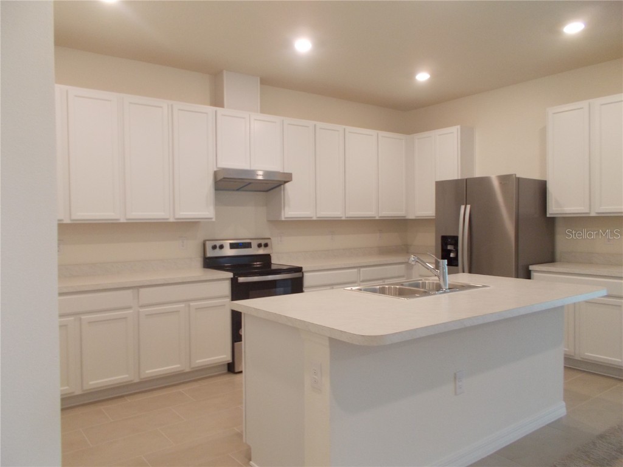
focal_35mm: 26
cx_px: 312
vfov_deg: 53.1
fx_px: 468
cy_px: 234
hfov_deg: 67.3
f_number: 3.2
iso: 200
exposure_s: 1/25
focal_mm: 4.6
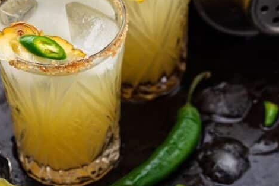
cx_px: 224
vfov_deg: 6.0
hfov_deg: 9.0
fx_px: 1776
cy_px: 58
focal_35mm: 229
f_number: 9
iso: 100
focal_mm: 105
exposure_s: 1/100
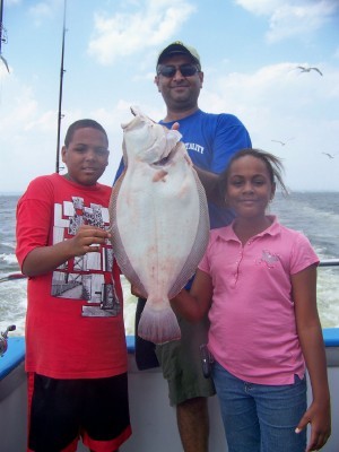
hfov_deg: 39.7
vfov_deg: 51.4
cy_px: 226
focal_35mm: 36
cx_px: 170
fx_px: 470
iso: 64
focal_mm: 5.85
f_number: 2.8
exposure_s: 1/500
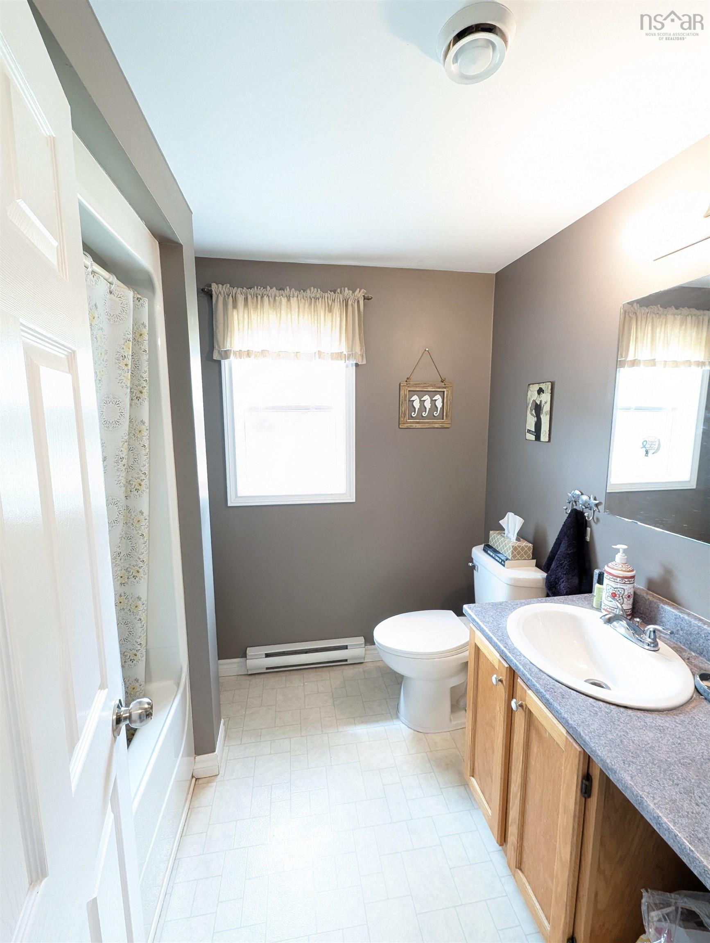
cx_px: 355
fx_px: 355
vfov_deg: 106.1
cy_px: 472
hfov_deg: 90.0
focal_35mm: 13
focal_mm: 1.95
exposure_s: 1/27.1
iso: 289
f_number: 2.2
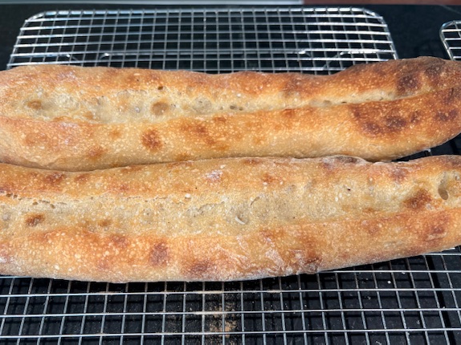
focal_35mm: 29
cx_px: 211
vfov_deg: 48.2
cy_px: 172
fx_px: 386
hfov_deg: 61.6
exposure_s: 1/60
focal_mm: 5.96
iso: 250
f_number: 1.6
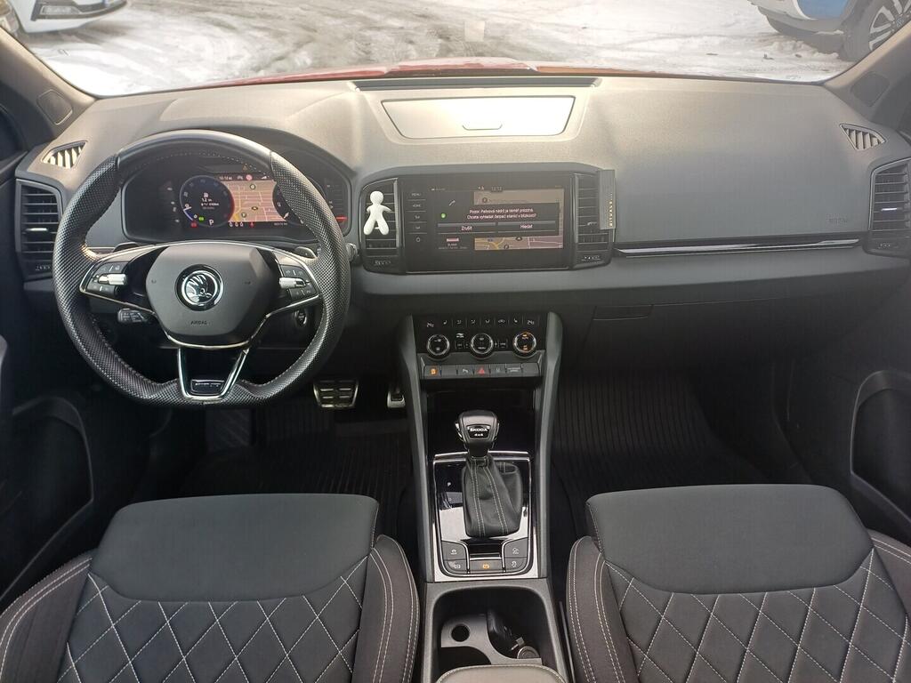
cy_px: 342
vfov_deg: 54.9
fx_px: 658
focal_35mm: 25
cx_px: 456
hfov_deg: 69.4
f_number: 1.8
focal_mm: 4.65
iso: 64
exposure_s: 1/100
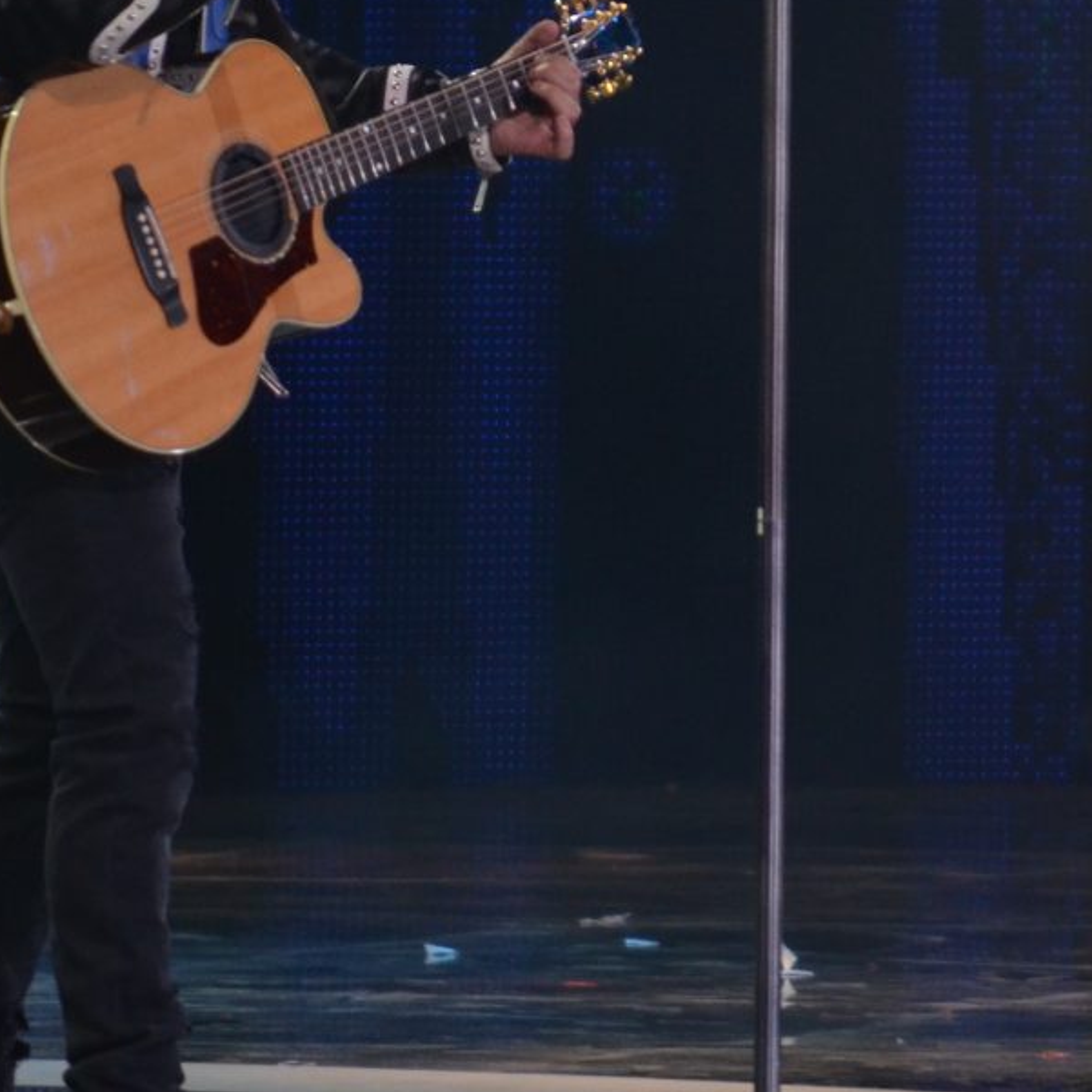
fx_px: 30944
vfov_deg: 2.0
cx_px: 685
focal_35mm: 867
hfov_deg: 2.0
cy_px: 347
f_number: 5.6
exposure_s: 1/160
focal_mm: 200
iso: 800
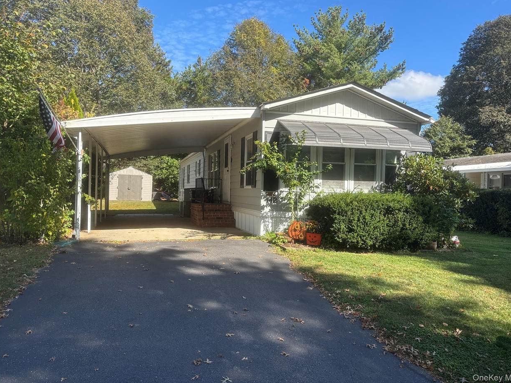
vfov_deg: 51.3
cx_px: 260
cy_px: 185
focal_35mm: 27
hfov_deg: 65.3
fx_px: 398
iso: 50
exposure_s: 1/1205
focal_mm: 5.96
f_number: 1.6
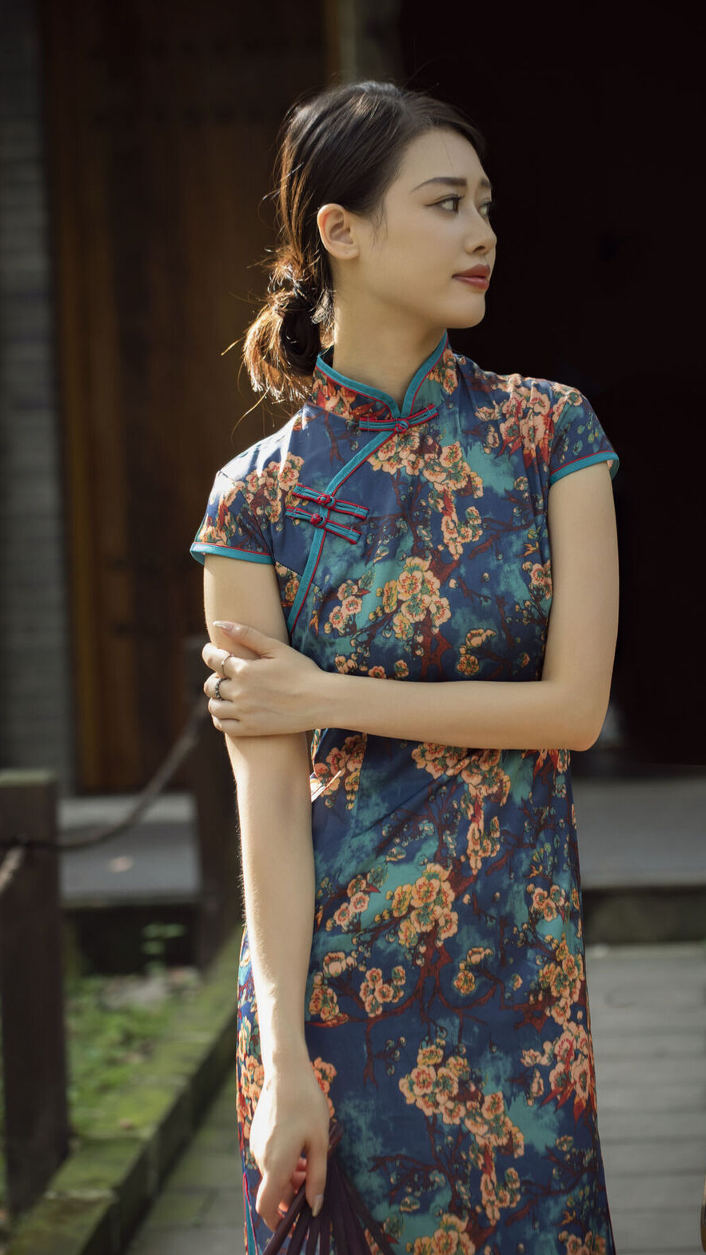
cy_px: 627
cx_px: 412
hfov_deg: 11.6
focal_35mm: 104
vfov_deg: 20.6
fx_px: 3462
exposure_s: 1/160
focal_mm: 100
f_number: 4.5
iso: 500
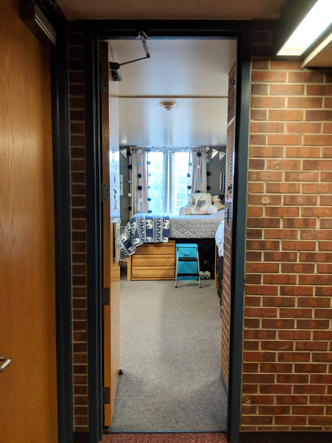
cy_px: 222
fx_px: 345
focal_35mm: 27
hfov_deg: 51.4
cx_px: 166
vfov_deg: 65.3
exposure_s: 1/60
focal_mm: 4.44
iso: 136
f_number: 1.8
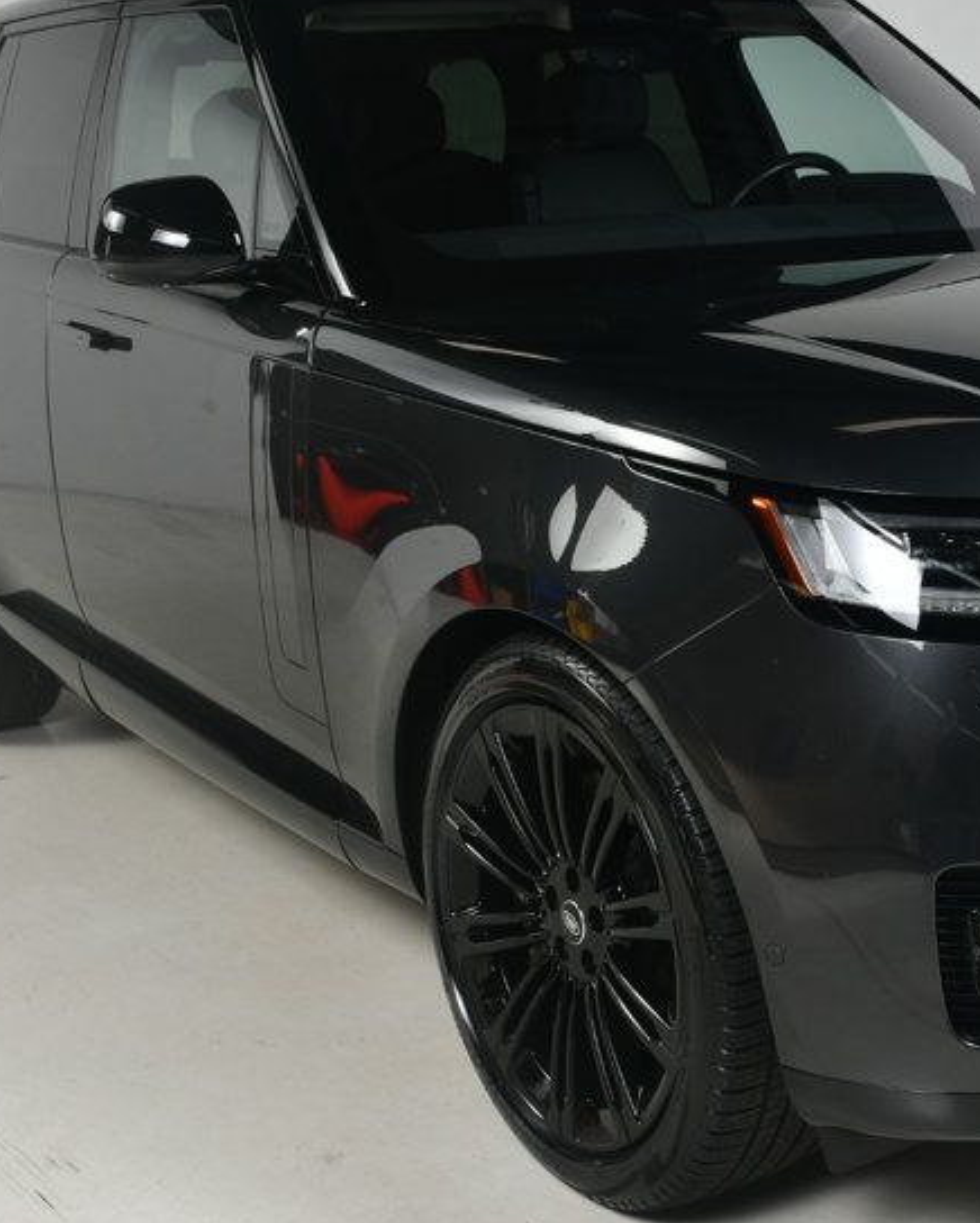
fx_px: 2173
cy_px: 596
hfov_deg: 25.0
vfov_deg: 31.4
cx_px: 796
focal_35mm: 60
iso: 100
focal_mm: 23
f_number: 11
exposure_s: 1/160
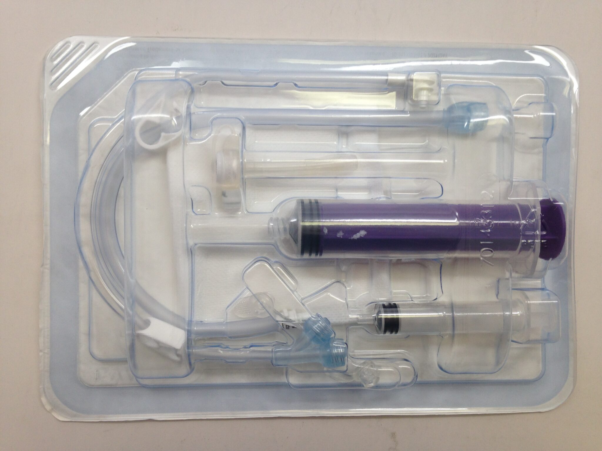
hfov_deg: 55.4
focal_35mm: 33
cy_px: 226
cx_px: 301
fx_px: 574
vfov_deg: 42.9
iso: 50
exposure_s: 1/60
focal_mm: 4.12
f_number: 2.4
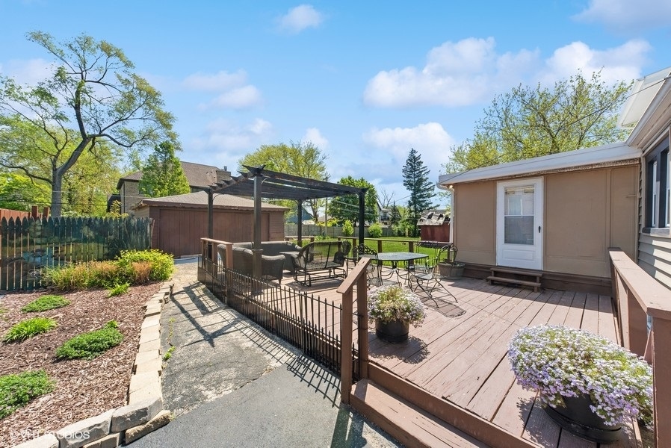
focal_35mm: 12
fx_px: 224
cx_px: 336
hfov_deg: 112.6
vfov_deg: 90.1
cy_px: 224
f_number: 9
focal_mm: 12
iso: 200
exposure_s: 1/500
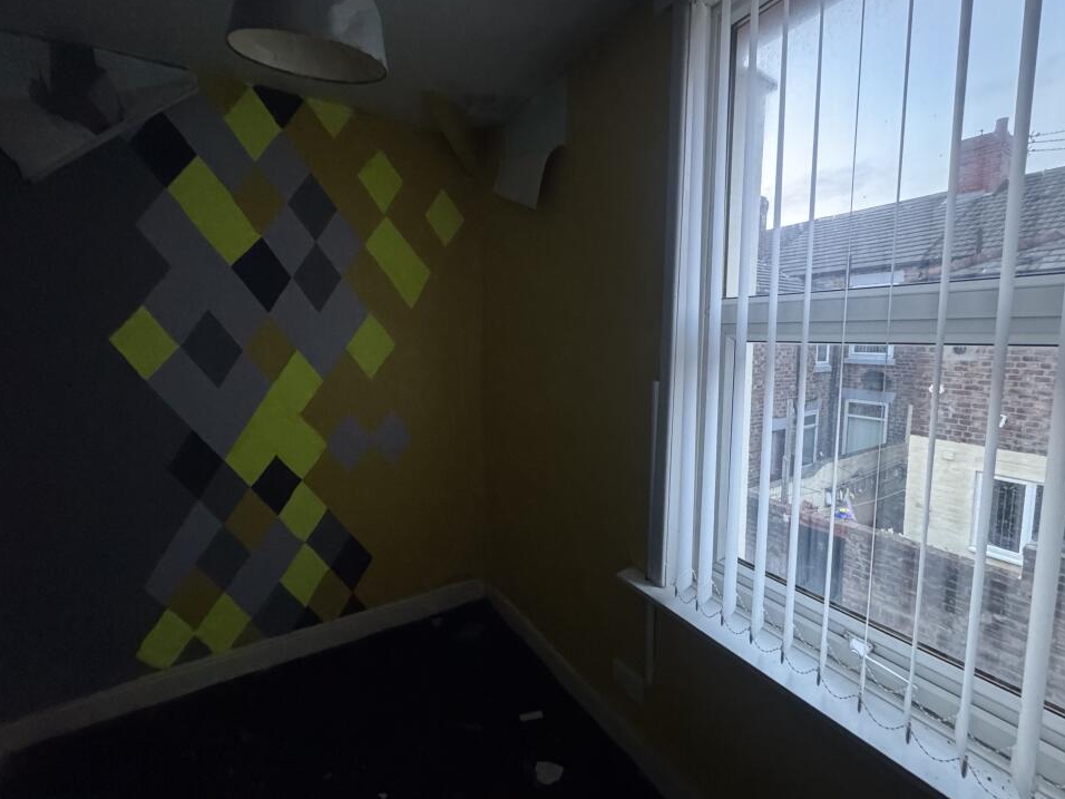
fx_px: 461
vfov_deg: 81.7
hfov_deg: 98.1
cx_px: 555
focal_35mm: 15
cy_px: 381
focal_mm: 2.22
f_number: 2.2
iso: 1250
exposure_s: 1/58
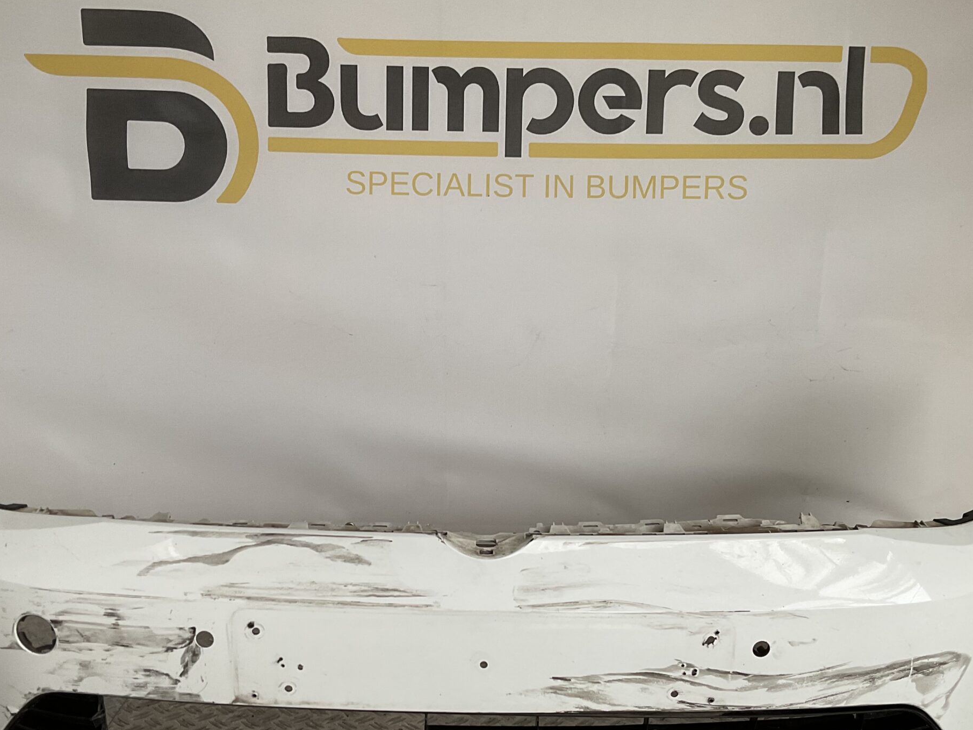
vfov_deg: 35.0
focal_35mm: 41
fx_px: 1152
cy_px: 436
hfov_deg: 45.8
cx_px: 471
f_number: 1.8
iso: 50
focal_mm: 3
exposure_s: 1/50
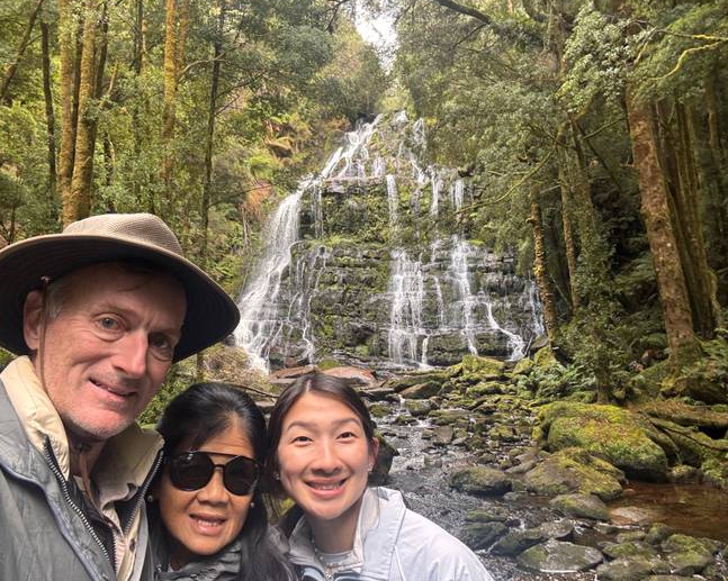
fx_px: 538
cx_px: 342
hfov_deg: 68.1
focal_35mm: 25
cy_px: 291
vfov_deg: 56.8
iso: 125
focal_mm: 2.69
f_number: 1.9
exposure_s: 1/60
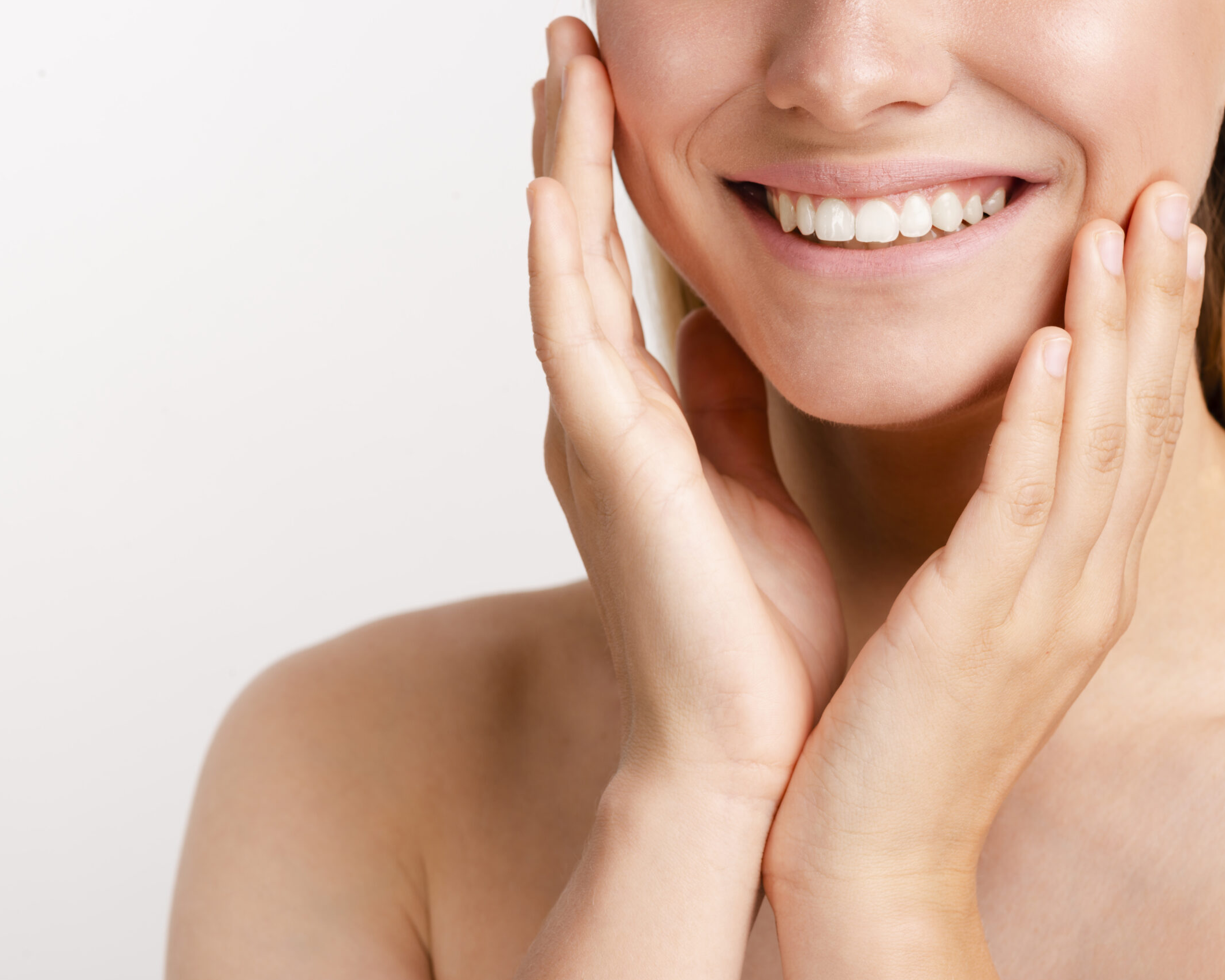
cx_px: 692
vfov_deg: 13.0
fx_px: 4315
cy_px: 493
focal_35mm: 119
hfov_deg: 16.2
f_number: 11
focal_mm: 105
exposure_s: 1/160
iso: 100
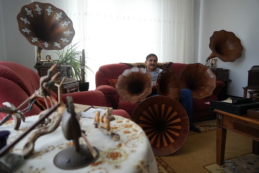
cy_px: 86
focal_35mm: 24
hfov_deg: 73.7
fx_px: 173
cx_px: 130
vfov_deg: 53.1
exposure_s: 1/640
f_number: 4
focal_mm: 24
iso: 2500
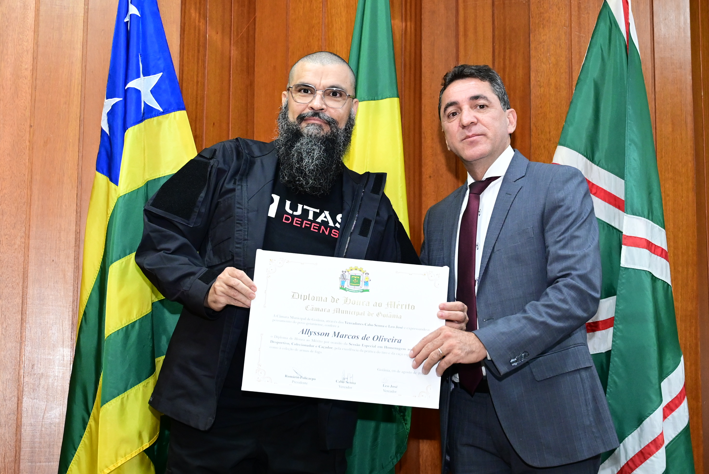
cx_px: 354
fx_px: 1261
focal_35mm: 64
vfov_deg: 21.3
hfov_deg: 31.4
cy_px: 237
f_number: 4
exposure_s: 1/125
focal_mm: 43
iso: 4000
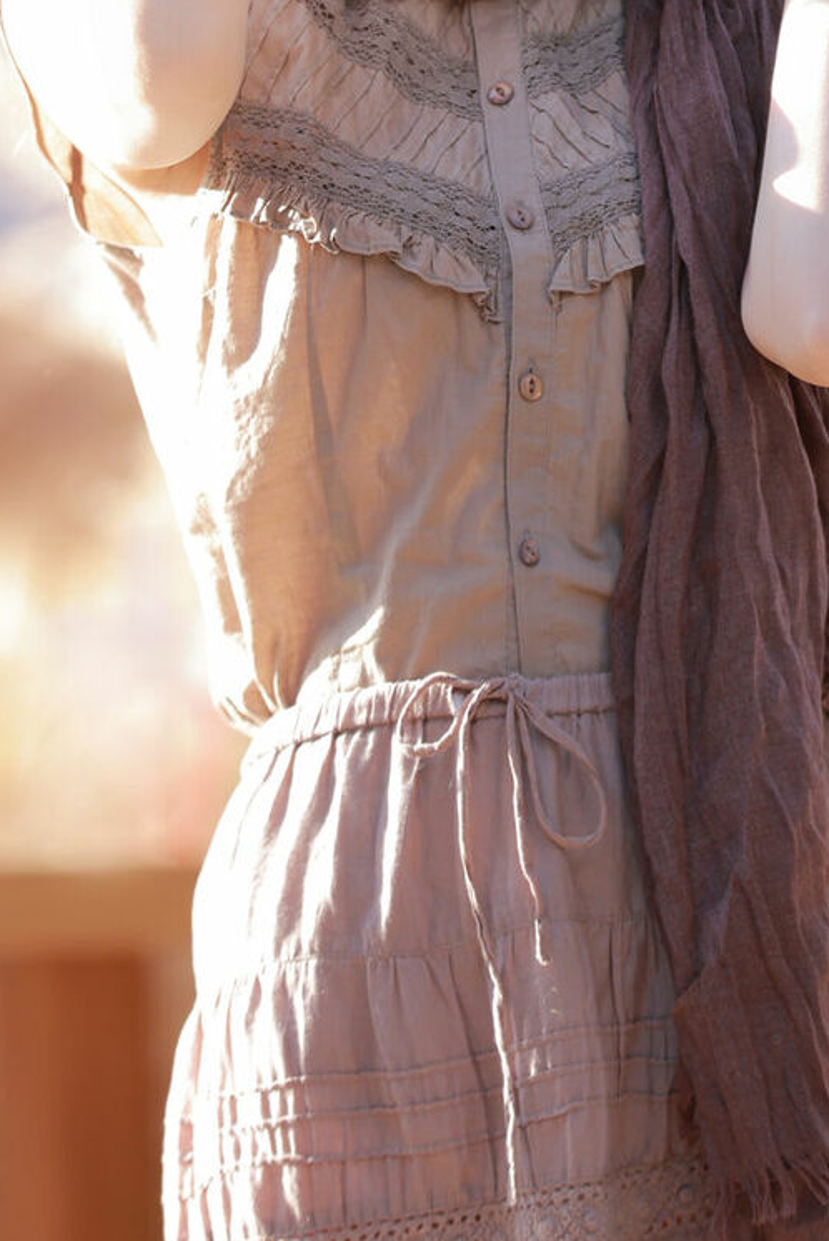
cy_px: -11
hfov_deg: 3.3
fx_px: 14562
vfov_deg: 4.9
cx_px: 656
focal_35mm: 422
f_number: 2.8
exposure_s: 1/320
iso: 160
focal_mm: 200
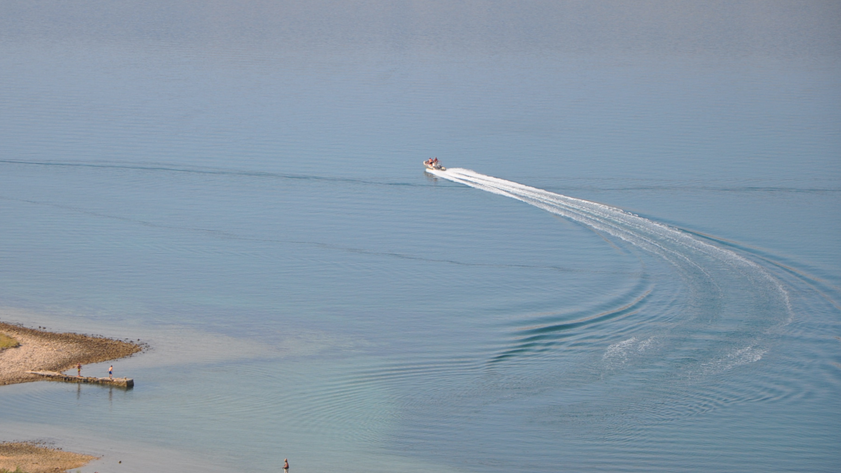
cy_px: 270
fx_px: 4340
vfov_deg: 6.2
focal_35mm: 195
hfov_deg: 11.1
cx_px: 350
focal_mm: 105
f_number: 7.1
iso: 200
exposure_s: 1/800
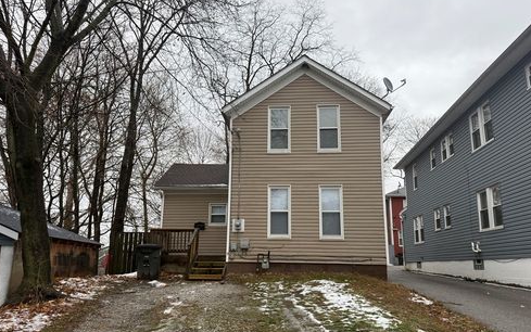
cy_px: 191
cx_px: 266
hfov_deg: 70.4
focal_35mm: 26
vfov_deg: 47.5
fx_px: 376
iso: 80
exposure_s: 1/563
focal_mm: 6.76
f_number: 1.78
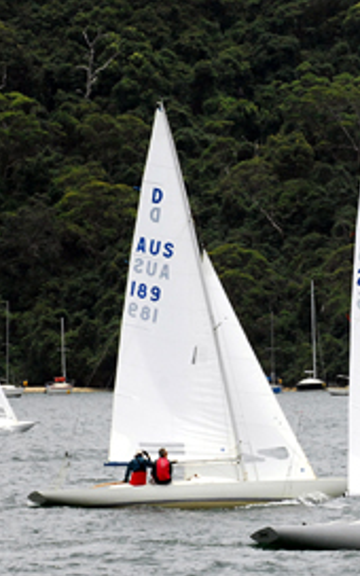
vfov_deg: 3.6
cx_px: 305
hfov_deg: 2.2
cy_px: 228
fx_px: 9248
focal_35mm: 589
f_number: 8
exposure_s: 1/800
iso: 400
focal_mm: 175
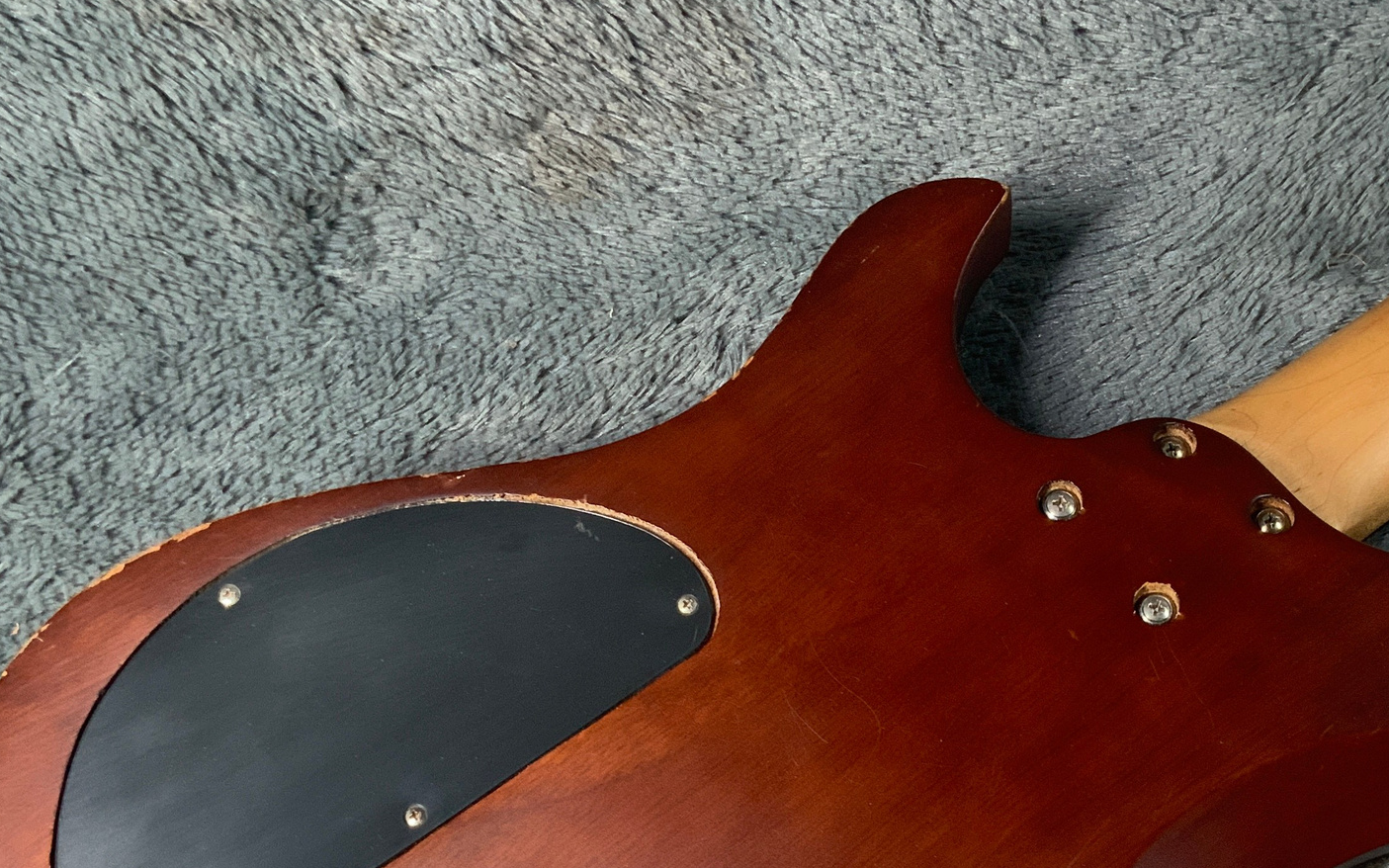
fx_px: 2120
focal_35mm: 56
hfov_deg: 35.7
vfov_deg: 22.6
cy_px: 777
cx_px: 976
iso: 125
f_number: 1.8
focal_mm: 3
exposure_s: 1/60
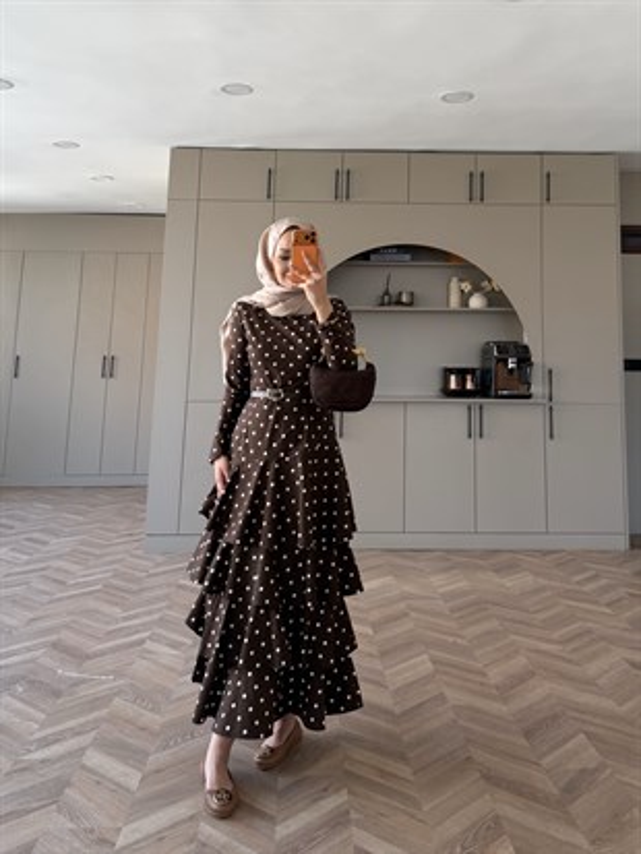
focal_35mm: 24
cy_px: 427
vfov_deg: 71.6
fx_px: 592
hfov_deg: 56.8
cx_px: 320
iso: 64
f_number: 1.78
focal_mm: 6.76
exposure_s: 1/121
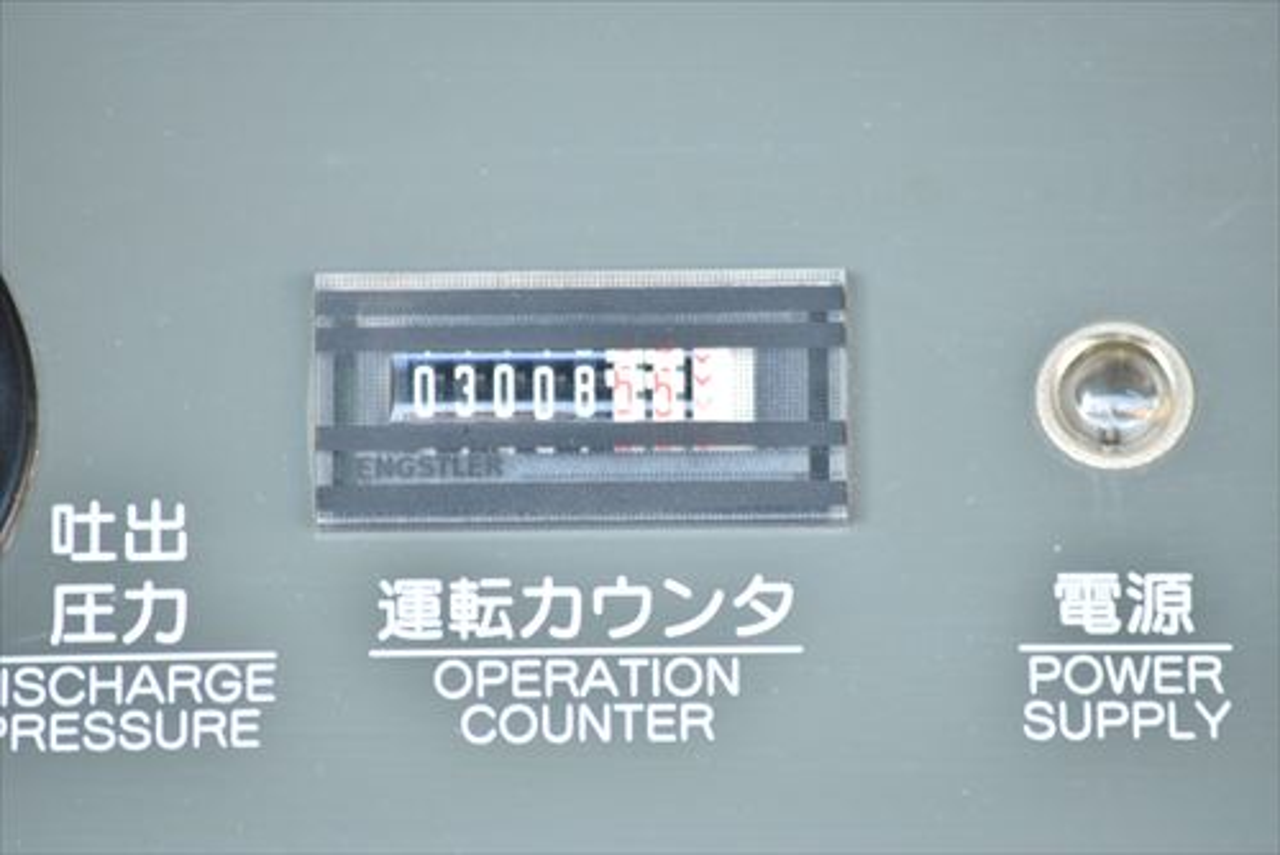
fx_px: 16009
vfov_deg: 3.1
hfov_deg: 4.6
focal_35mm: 450
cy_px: 428
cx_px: 640
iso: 1250
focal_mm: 300
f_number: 6.3
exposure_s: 1/80
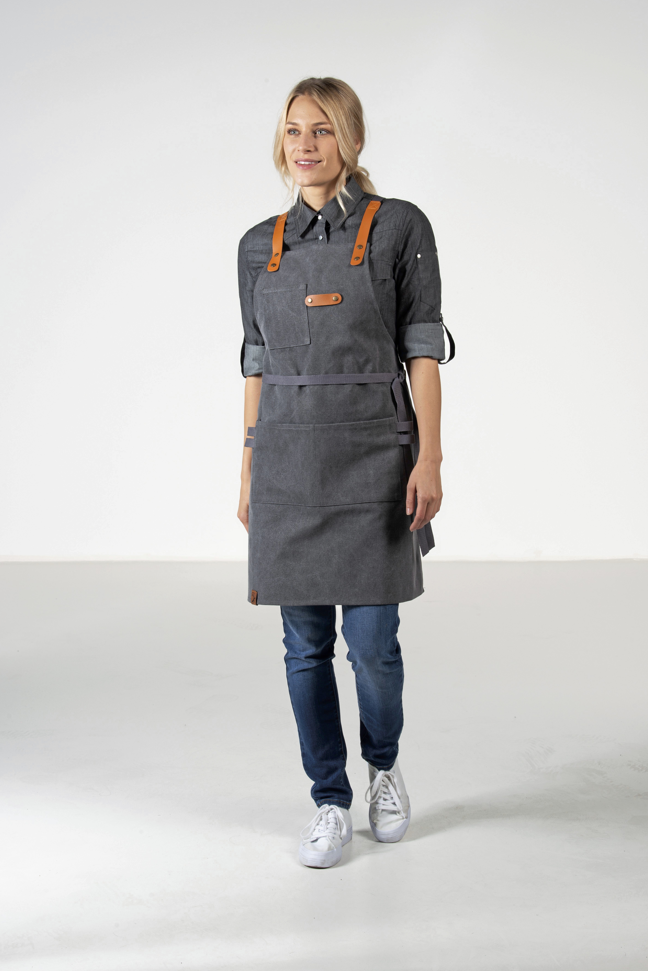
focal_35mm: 78
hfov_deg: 17.5
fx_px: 2104
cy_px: 477
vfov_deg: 26.0
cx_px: 330
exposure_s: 1/125
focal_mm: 75
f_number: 14
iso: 100
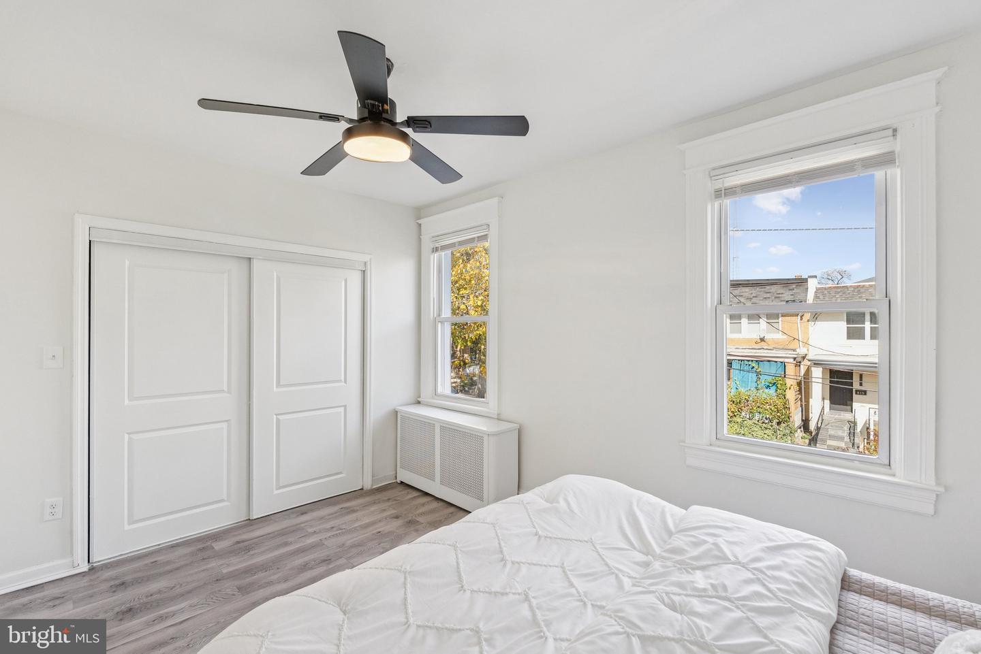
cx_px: 490
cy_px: 327
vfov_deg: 73.8
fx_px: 436
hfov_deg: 96.7
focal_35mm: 16
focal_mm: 16
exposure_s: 1/125
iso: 1000
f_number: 7.1
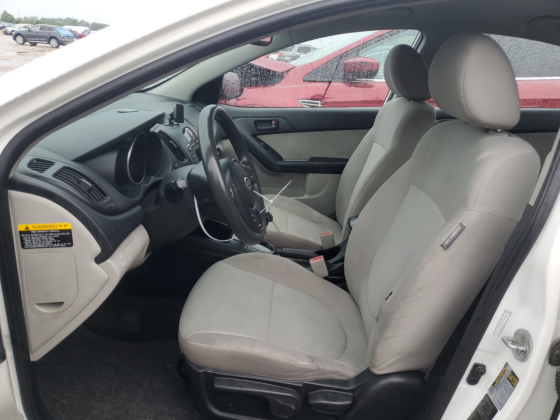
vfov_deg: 53.1
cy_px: 210
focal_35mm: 26
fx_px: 421
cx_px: 280
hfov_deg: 67.3
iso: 65
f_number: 1.5
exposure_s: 1/120
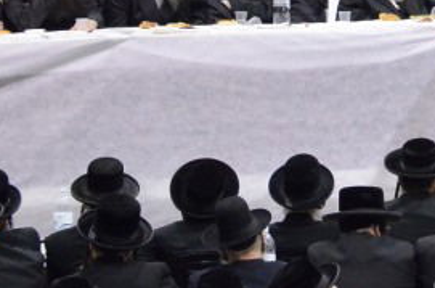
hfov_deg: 6.9
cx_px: 600
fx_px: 3554
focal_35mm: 295
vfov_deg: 4.6
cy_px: -3
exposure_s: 1/60
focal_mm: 52
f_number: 5.3
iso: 4000
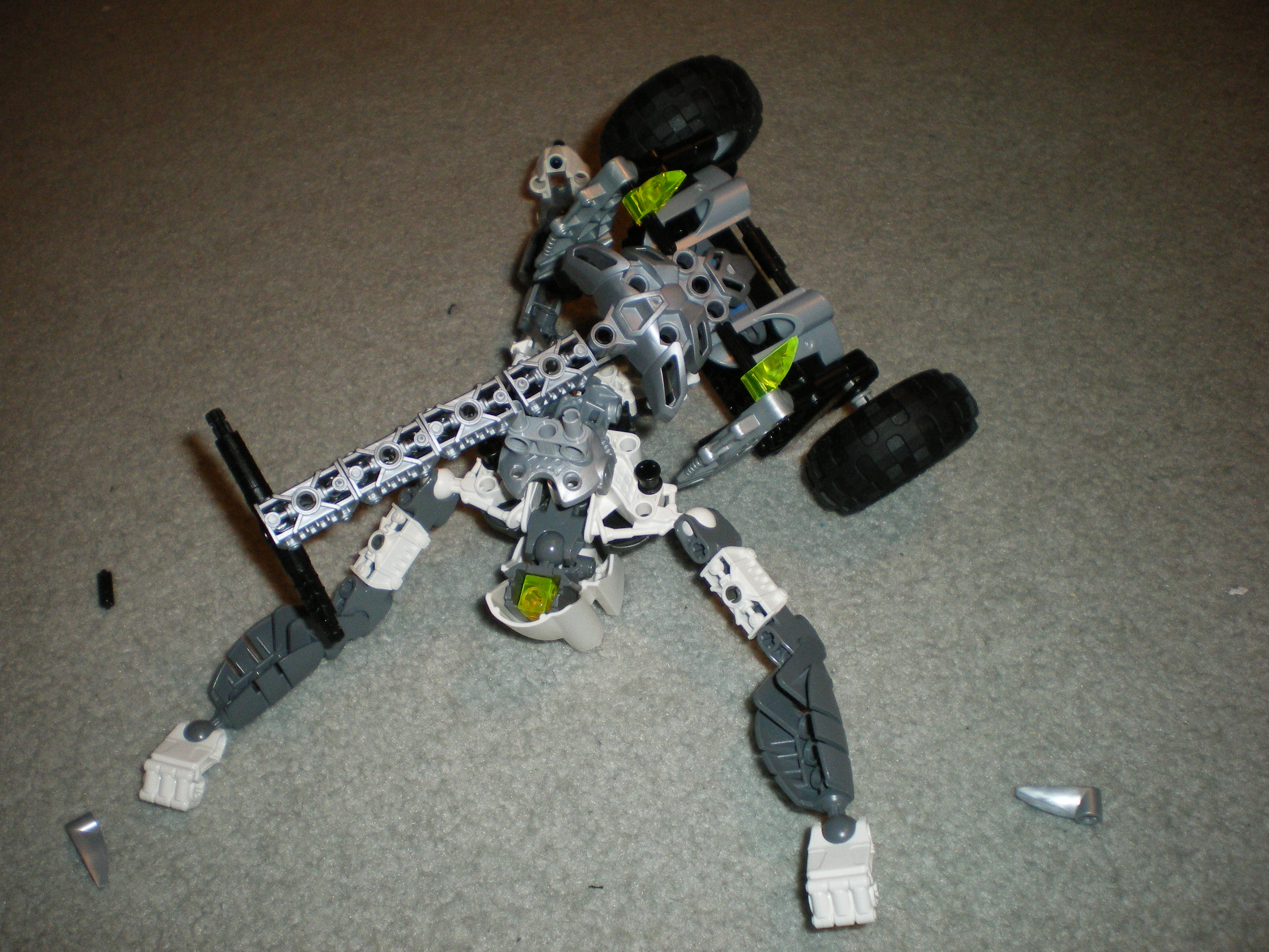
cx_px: 634
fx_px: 1320
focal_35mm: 36
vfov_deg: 39.7
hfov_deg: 51.4
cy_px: 476
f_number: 3.1
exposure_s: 1/50
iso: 200
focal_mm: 6.3
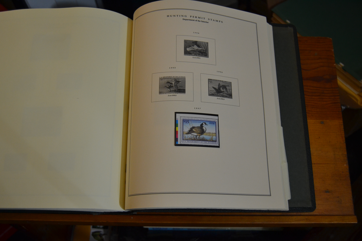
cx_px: 181
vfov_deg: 36.9
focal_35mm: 36
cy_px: 120
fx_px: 362
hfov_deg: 53.1
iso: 800
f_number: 3.8
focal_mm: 24
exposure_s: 1/60
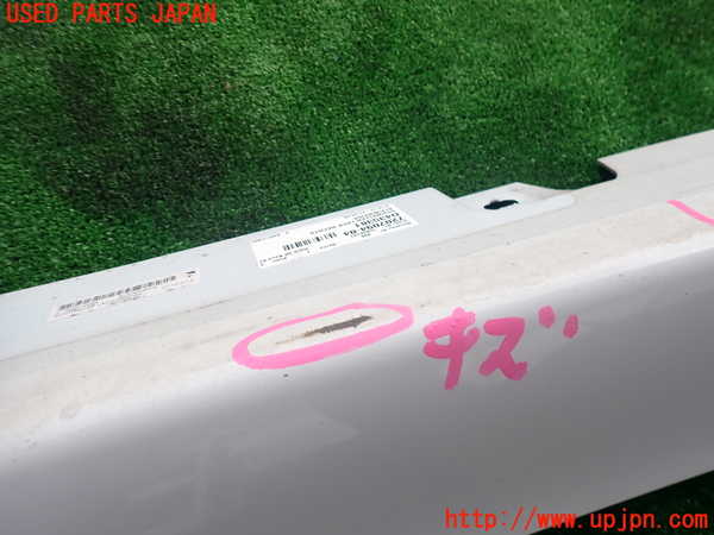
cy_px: 268
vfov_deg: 54.9
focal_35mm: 25
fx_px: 516
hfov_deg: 69.4
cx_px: 357
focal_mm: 4.5
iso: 100
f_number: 2.8
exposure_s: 1/320
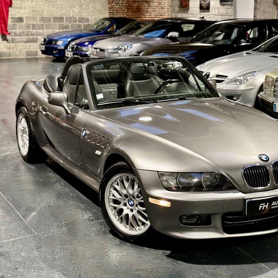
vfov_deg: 30.0
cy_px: 139
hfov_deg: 29.9
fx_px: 518
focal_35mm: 57
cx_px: 173
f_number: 1.78
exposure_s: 1/48
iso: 400
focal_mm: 6.86
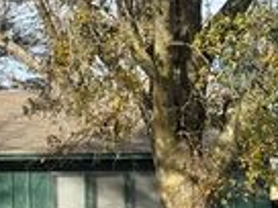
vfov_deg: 8.4
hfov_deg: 10.8
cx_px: -137
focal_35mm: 176
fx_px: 1413
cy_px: 111
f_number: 1.78
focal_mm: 6.76
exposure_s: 1/1818
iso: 64
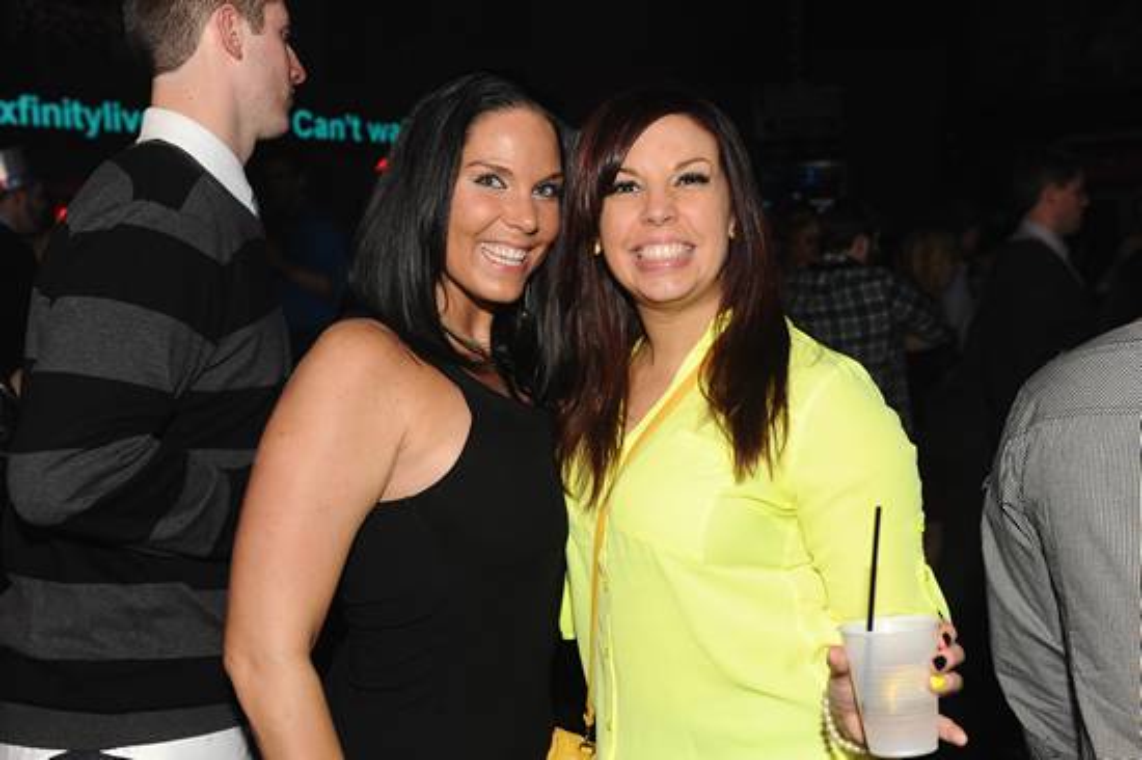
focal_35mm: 50
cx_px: 571
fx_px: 1585
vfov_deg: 27.0
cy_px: 380
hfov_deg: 39.6
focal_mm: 50
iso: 800
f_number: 5.6
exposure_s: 1/250
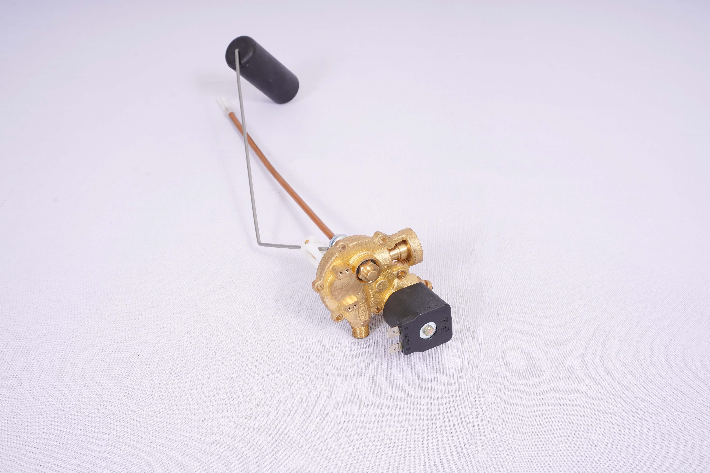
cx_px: 355
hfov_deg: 43.3
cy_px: 236
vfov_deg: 29.6
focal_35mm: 45
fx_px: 895
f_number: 13
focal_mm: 45.4
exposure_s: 1/160
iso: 400
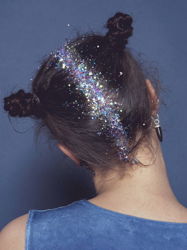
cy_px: 127
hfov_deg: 18.7
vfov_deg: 24.7
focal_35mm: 79
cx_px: 93
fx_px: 569
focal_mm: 48
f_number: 9
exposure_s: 1/100
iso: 200
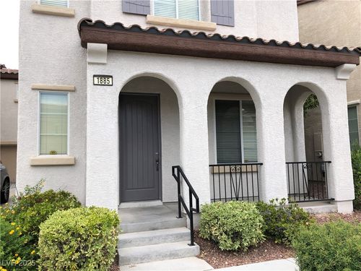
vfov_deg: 49.7
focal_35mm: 28
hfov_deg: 63.4
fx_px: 292
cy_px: 136
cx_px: 180
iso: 20
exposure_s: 1/461
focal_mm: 4
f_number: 1.8
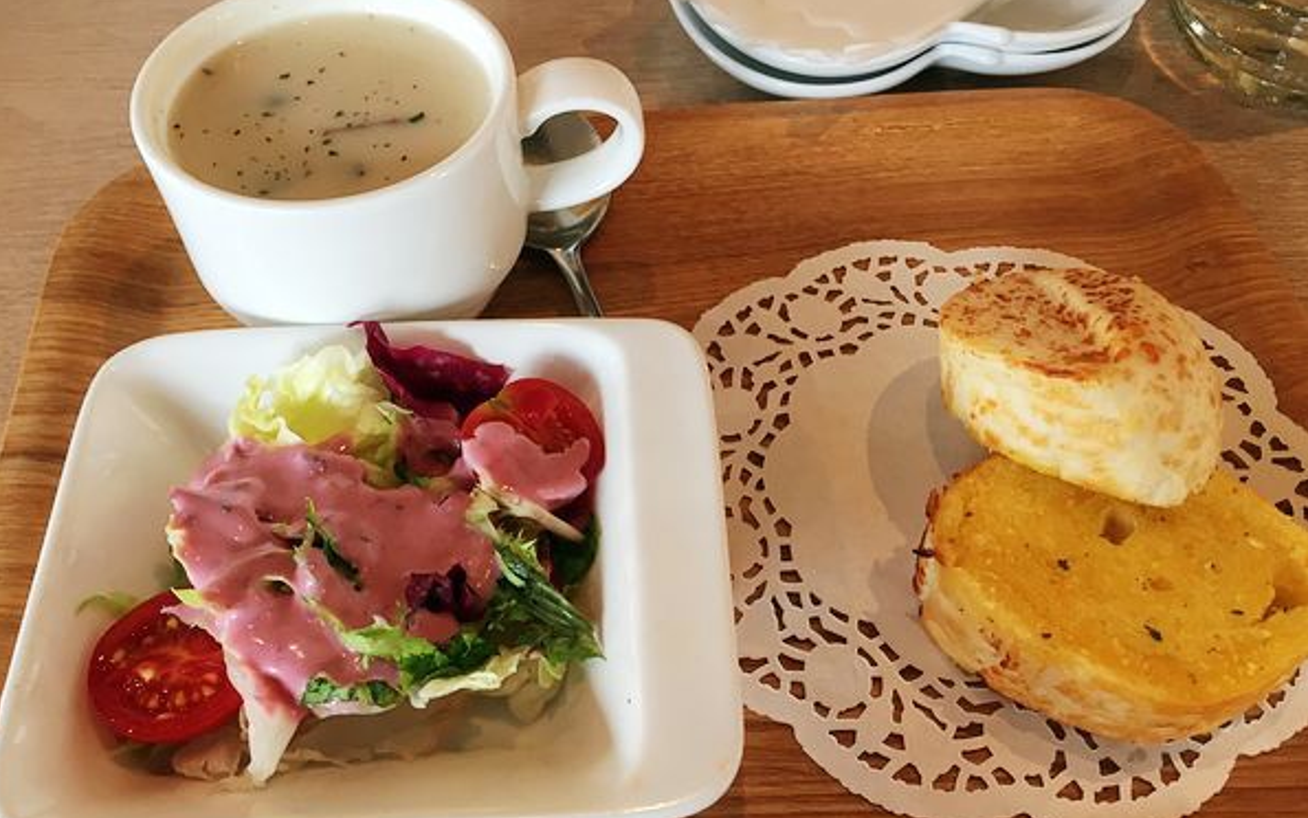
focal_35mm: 31
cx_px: 651
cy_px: 446
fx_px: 1105
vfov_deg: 40.6
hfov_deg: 61.2
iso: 64
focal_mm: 4.15
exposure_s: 1/30
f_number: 2.2
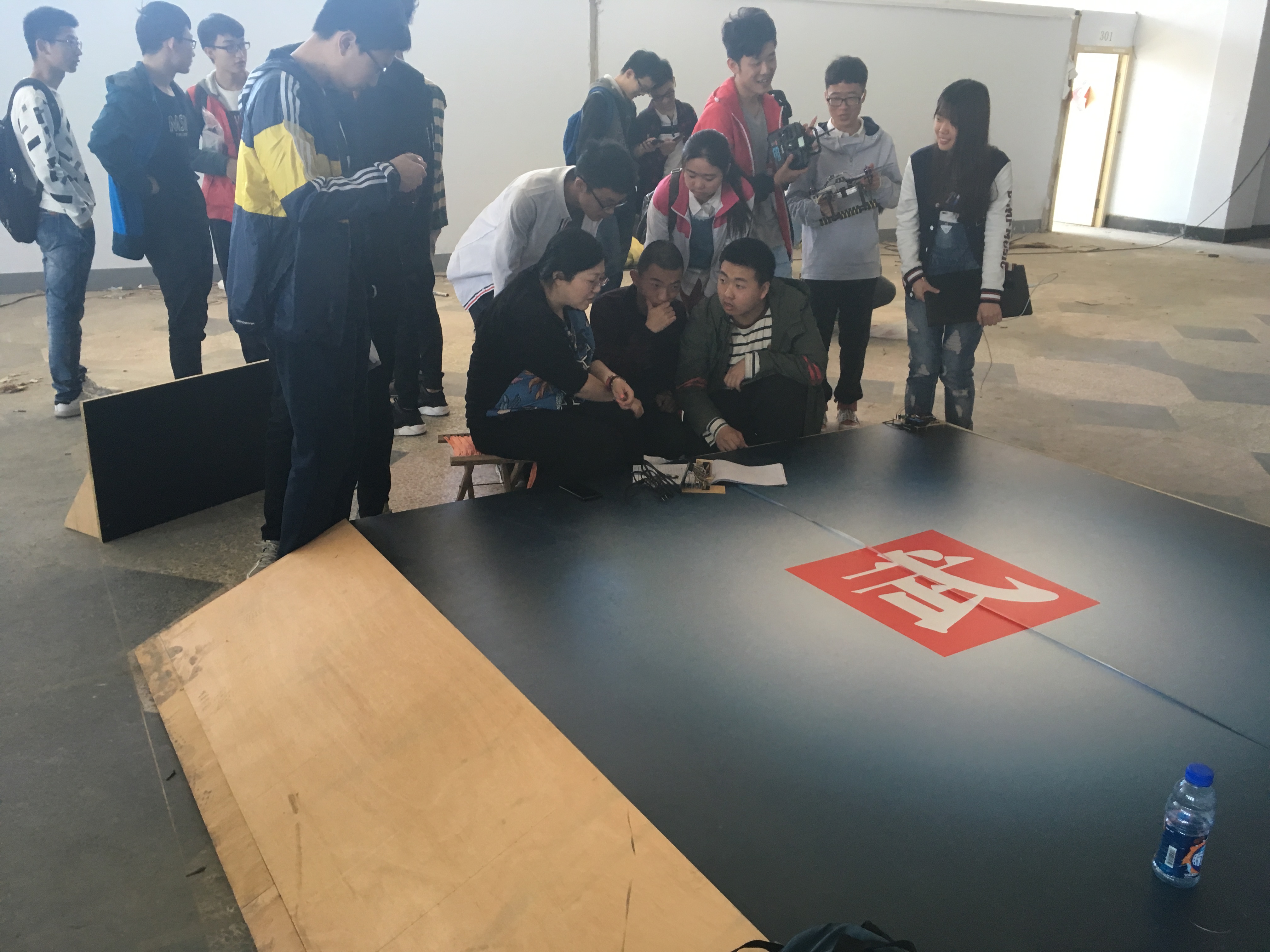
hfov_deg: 61.7
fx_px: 1064
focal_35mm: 29
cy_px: 476
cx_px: 635
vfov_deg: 48.2
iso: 50
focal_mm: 4.15
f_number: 2.2
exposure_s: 1/33
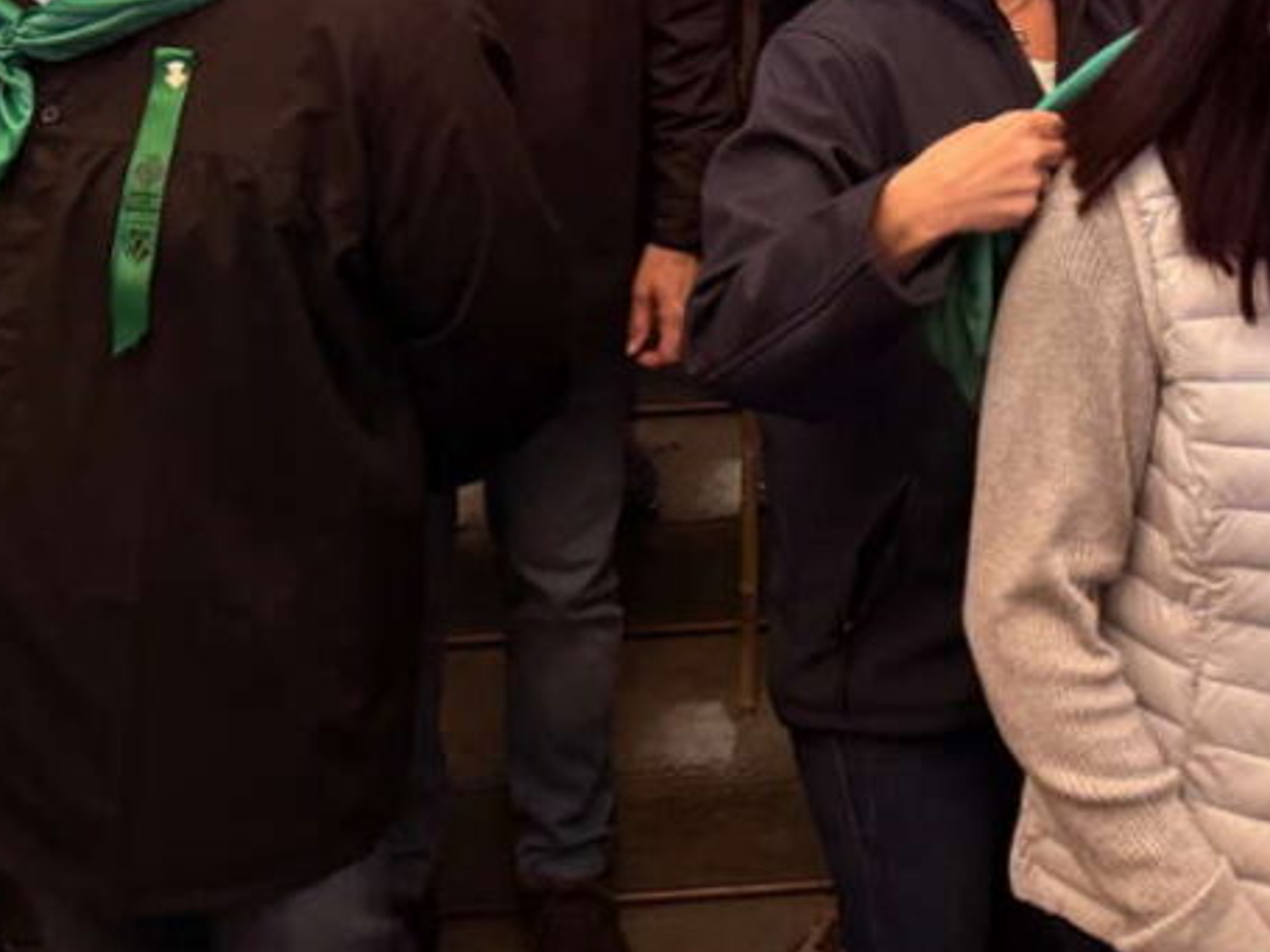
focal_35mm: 54
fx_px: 1981
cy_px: -73
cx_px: 1077
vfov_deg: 25.2
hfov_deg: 34.1
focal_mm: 6.76
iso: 640
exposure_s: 1/50
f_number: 1.78
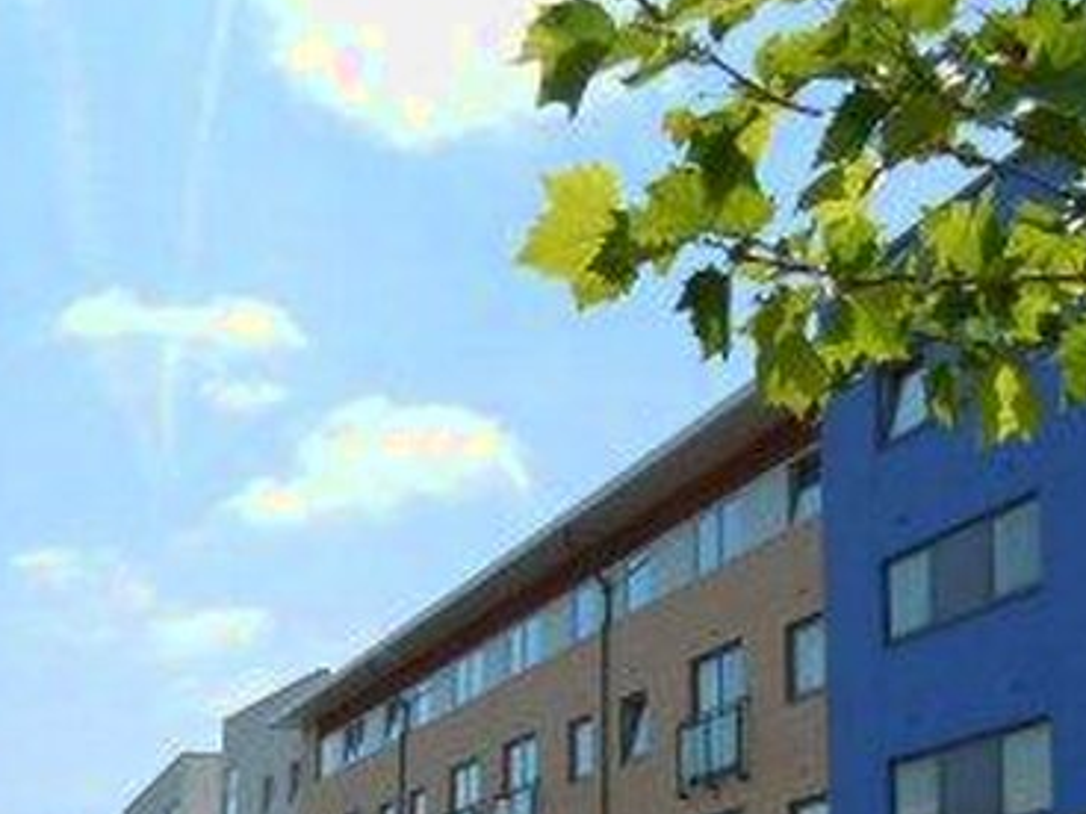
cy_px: 727
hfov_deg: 33.4
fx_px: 1788
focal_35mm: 57
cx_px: 739
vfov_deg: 24.9
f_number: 7
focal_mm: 5.4
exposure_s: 1/400
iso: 100
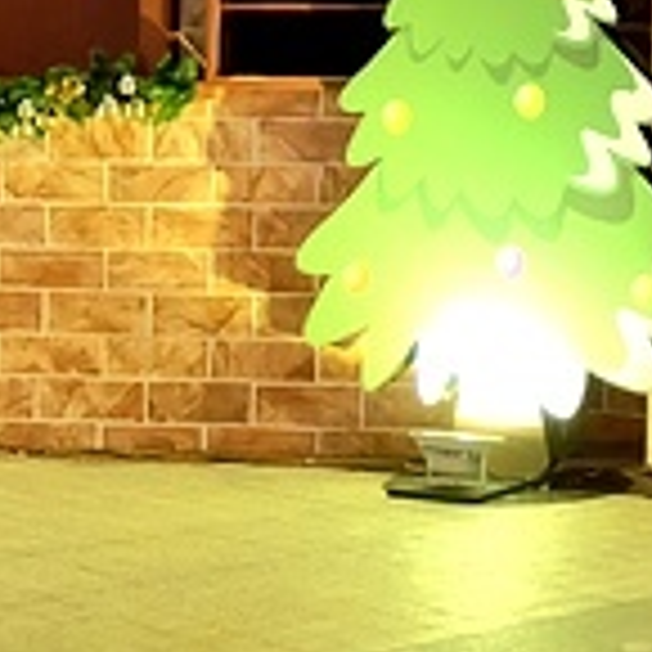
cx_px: 926
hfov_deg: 11.7
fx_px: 3069
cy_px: -483
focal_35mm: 144
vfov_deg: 11.4
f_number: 3.5
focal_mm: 16
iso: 3200
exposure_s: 1/26
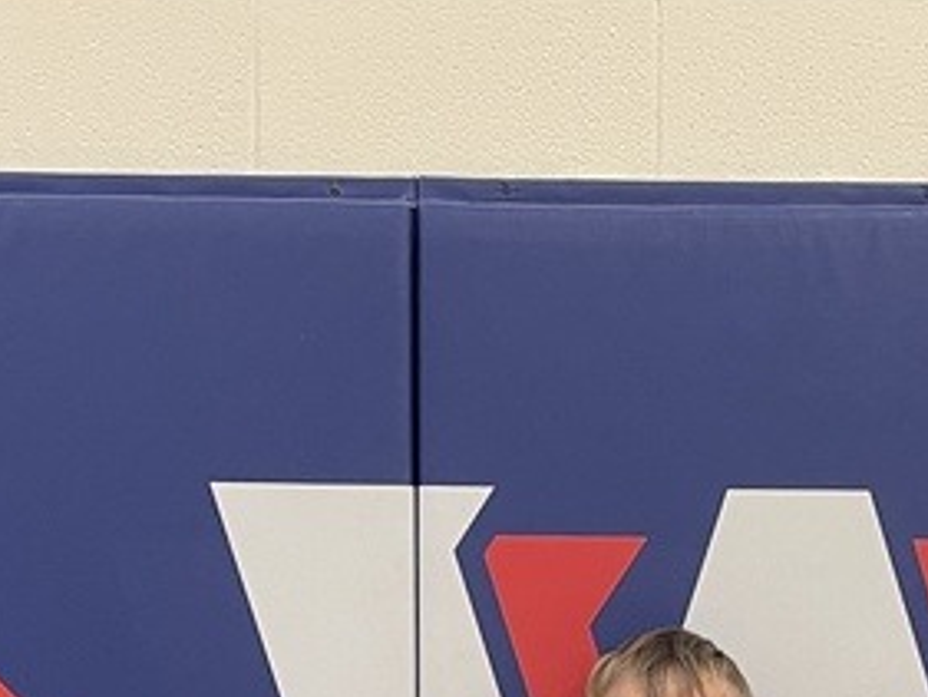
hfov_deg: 21.4
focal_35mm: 91
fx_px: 2441
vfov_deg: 15.6
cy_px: 849
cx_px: 618
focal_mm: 5.1
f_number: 1.6
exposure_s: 1/60
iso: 250
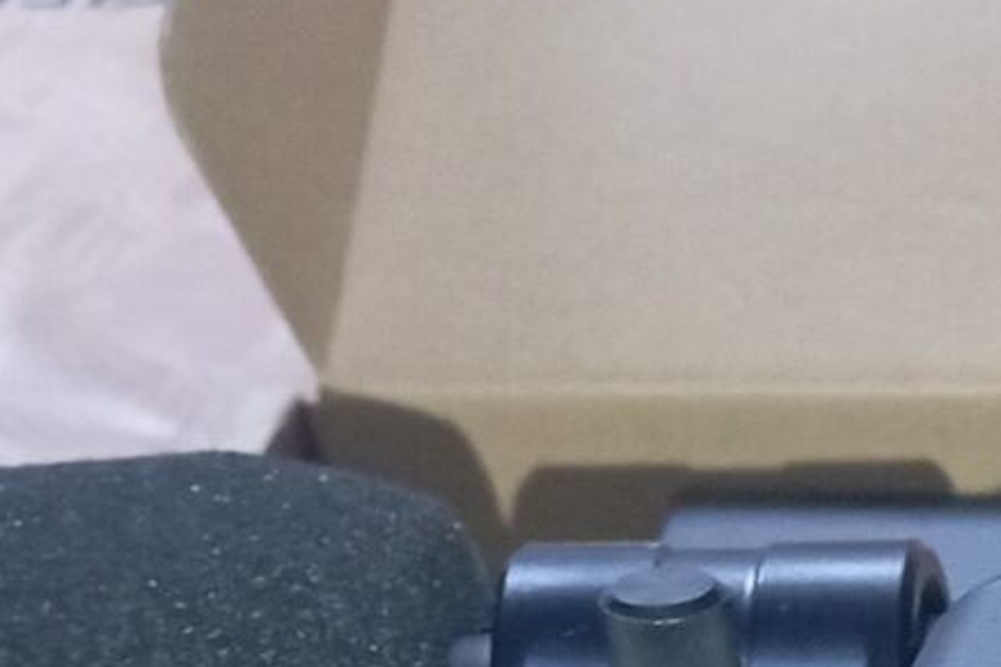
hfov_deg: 11.0
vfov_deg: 7.3
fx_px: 4753
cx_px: 1931
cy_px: 1891
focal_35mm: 171
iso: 875
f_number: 1.8
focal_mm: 4.22
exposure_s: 1/20
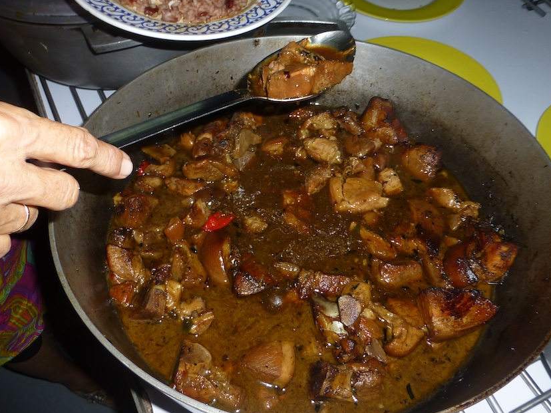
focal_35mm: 29
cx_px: 254
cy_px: 244
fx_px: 462
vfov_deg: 48.0
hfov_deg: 61.6
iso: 100
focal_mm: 4.3
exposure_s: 1/60
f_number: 3.3
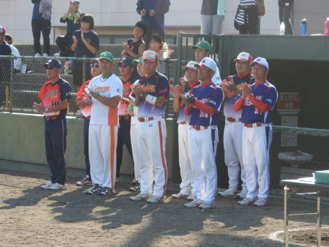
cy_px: 124
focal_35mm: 170
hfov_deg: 11.6
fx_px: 1616
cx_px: 164
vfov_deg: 8.7
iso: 100
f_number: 5.2
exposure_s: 1/200
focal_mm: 30.5
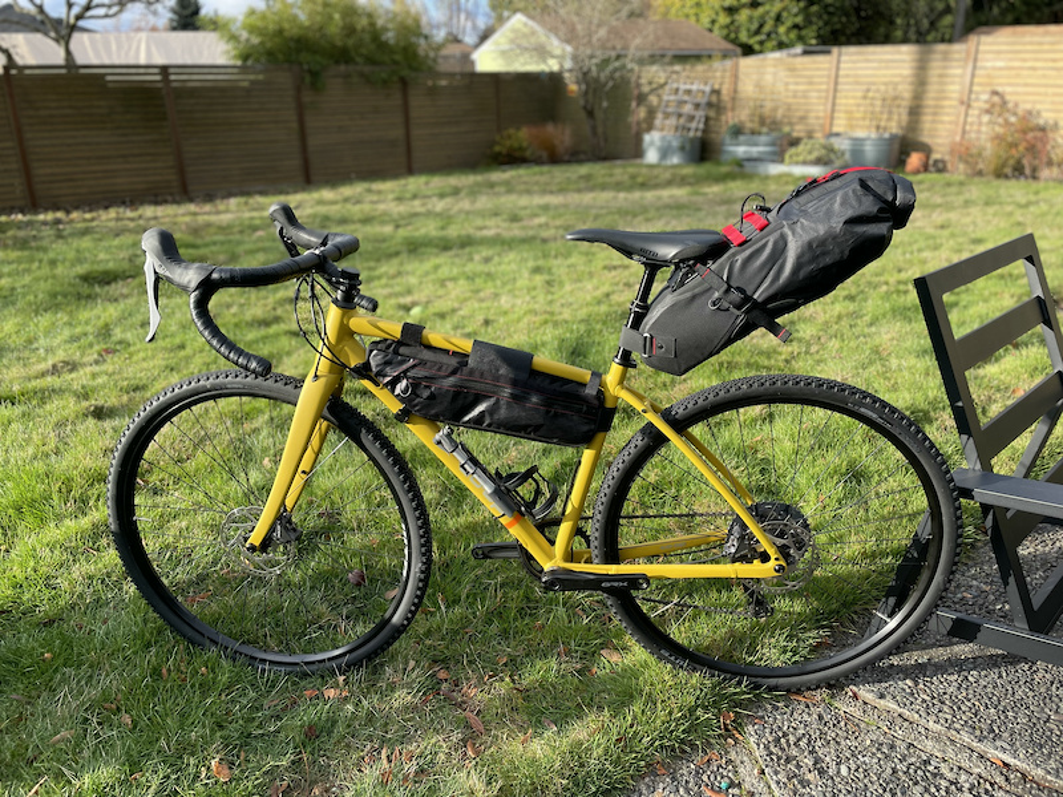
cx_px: 532
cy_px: 398
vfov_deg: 53.1
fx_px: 798
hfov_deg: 67.3
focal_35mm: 26
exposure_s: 1/1159
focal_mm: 4.2
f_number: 1.6
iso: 50
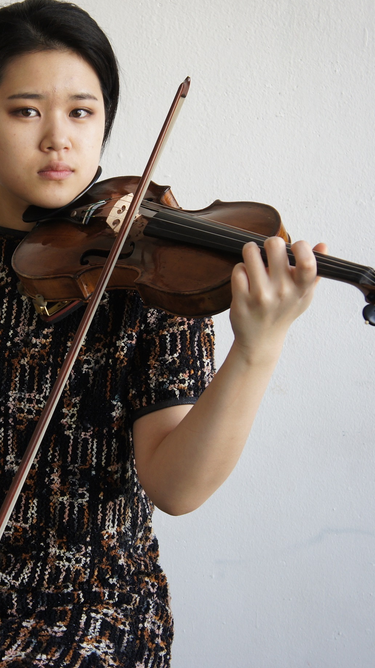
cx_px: 29
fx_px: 1464
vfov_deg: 25.7
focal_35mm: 83
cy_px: 334
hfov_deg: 14.4
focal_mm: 35
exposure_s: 1/60
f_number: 4.5
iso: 250
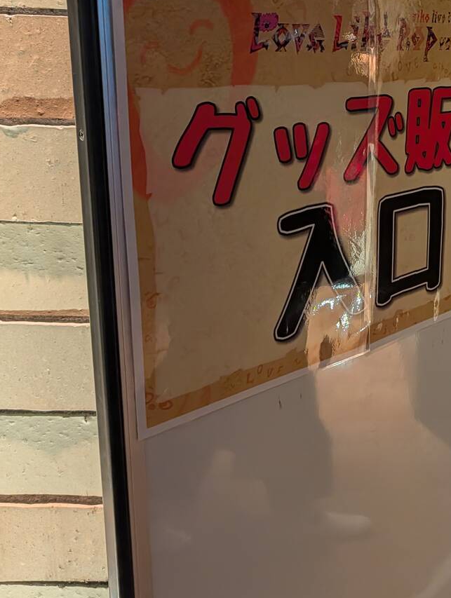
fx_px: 779
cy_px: 231
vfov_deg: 41.7
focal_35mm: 45
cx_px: 389
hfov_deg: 31.1
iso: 415
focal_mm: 6.9
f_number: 1.68
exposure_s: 1/83.4
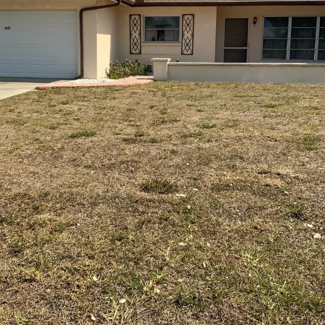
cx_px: 142
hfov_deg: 38.3
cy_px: 120
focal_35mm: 44
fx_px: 467
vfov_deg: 38.1
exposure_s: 1/1984
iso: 16
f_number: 1.8
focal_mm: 3
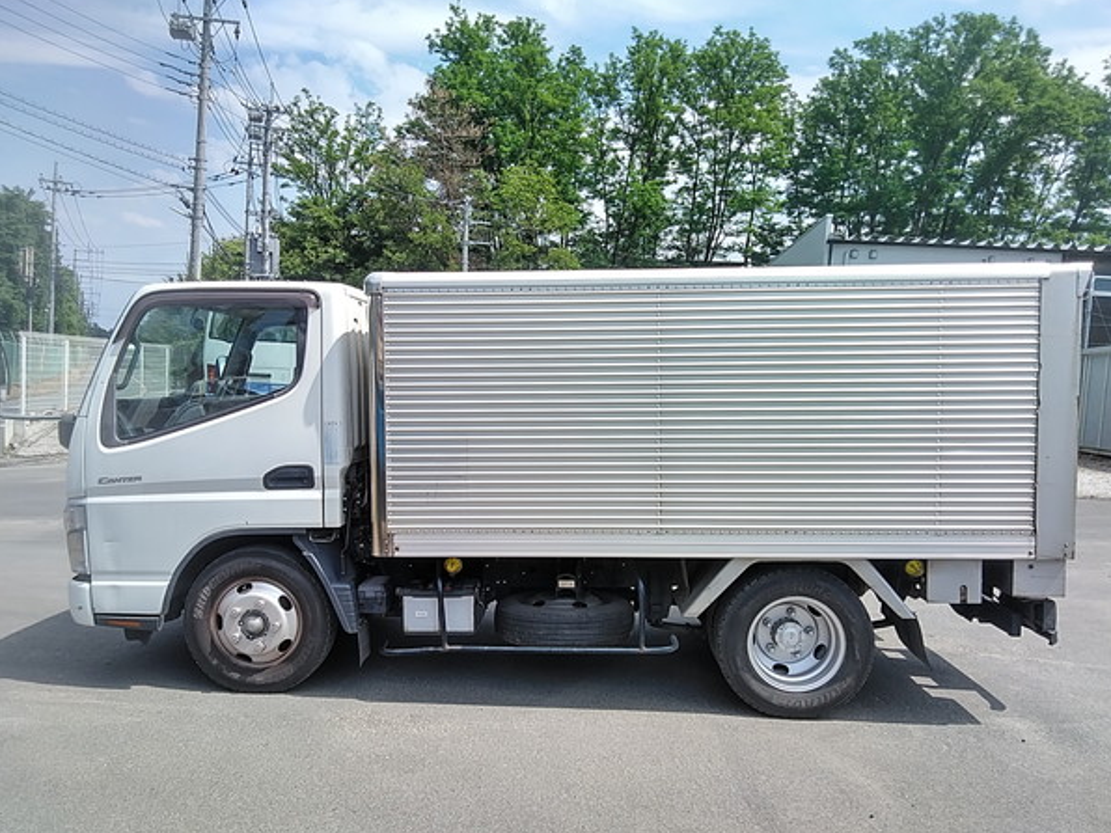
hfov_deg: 61.6
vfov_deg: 48.2
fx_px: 931
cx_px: 533
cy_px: 438
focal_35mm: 29
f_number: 2.2
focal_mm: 3.46
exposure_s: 1/1111
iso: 60
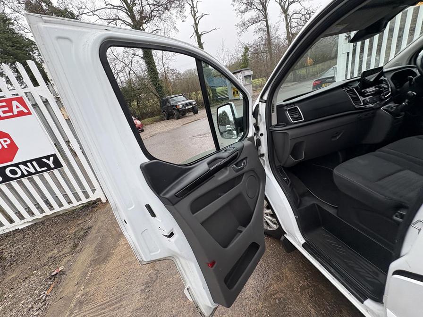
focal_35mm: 14
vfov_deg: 85.7
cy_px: 158
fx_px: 171
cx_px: 212
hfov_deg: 102.1
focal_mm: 2.22
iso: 80
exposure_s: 1/99
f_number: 2.2
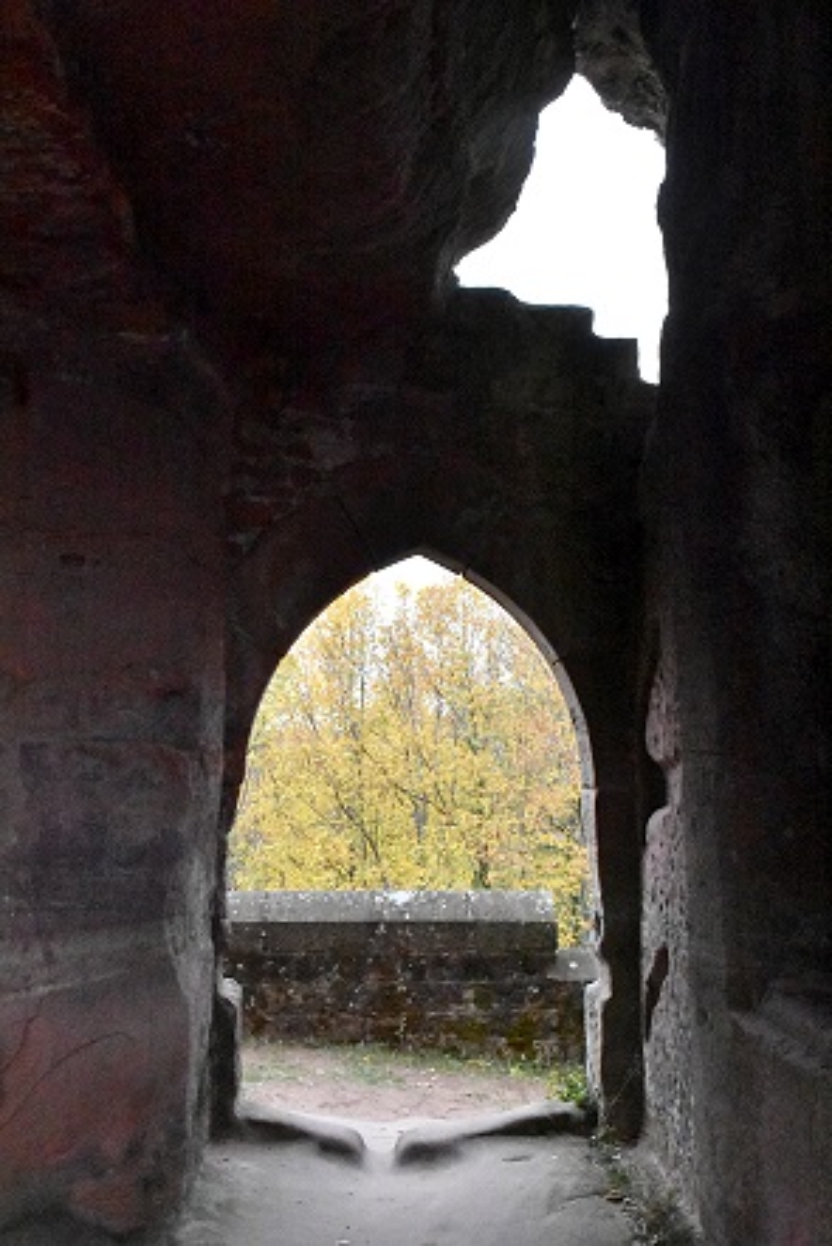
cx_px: 416
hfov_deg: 34.2
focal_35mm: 39
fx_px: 1351
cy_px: 623
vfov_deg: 49.5
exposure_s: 1/2000
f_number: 10
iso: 12800
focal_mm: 26
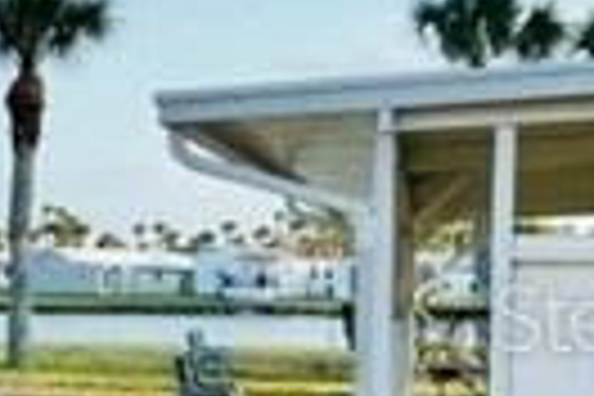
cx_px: -522
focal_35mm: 131
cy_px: 315
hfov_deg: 13.7
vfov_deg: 10.4
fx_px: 2161
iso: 50
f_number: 1.5
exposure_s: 1/1511
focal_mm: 5.7
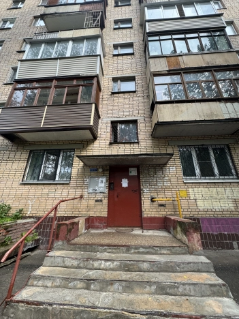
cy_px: 160
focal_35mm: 14
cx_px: 120
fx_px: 129
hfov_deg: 85.7
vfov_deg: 102.1
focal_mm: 2.22
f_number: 2.2
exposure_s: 1/99
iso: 80
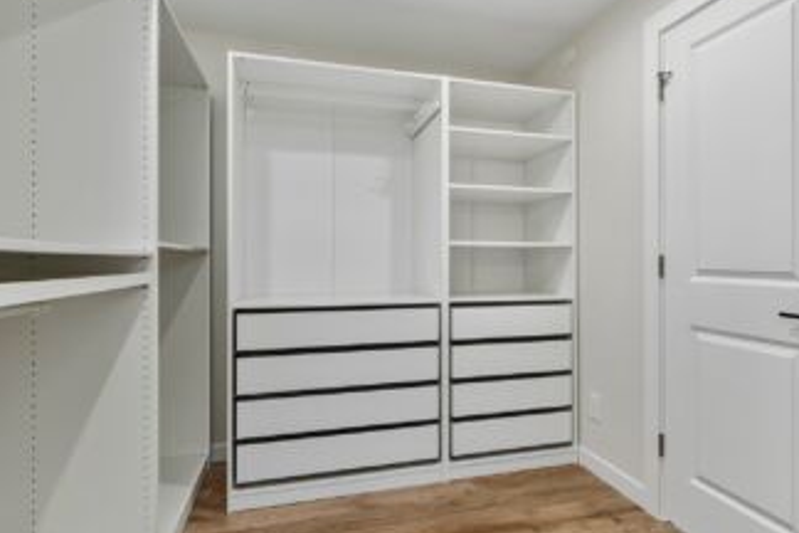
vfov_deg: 59.5
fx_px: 466
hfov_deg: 81.0
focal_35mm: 21
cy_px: 253
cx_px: 434
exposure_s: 1/10
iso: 400
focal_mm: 17
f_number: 9
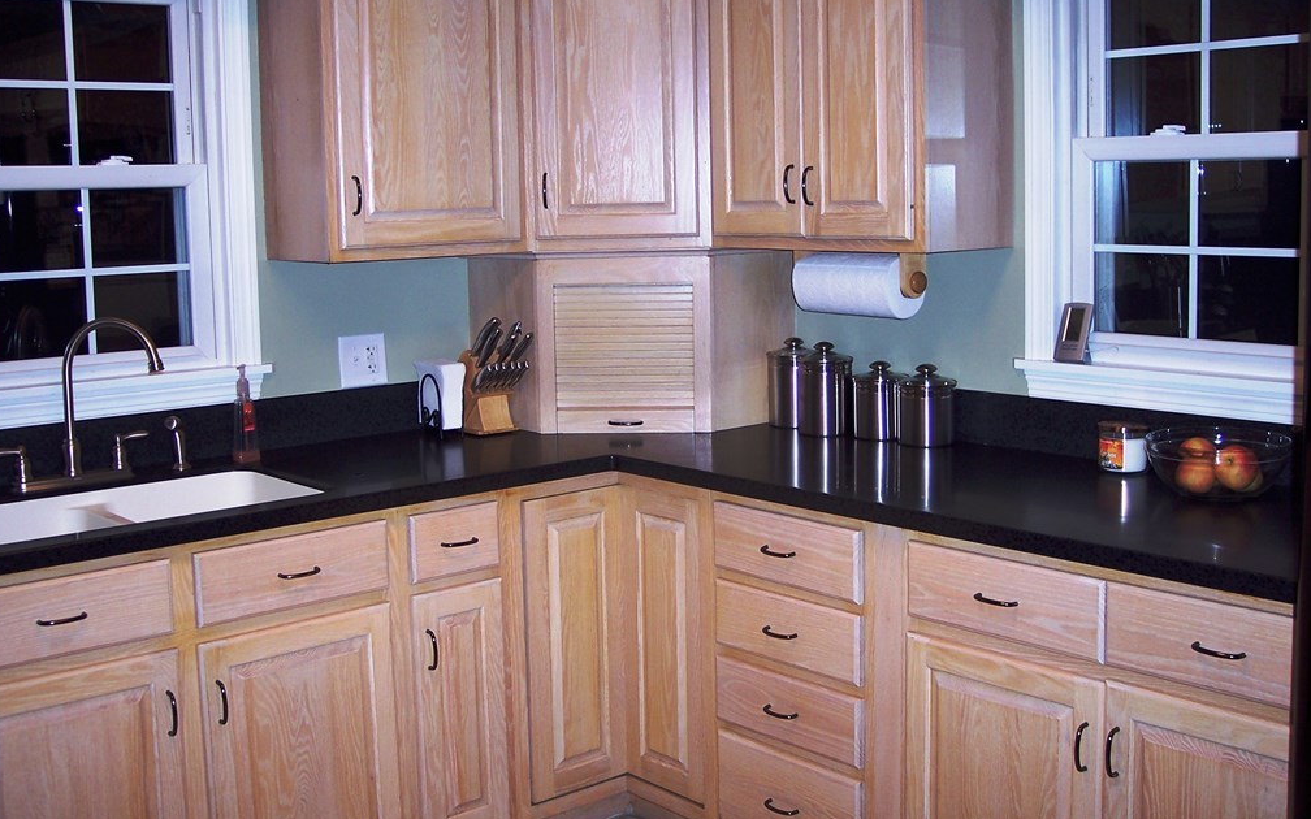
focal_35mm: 42
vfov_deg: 30.5
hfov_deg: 47.2
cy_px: 368
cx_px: 650
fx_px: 1501
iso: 100
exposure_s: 1/60
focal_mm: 8
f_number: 2.8
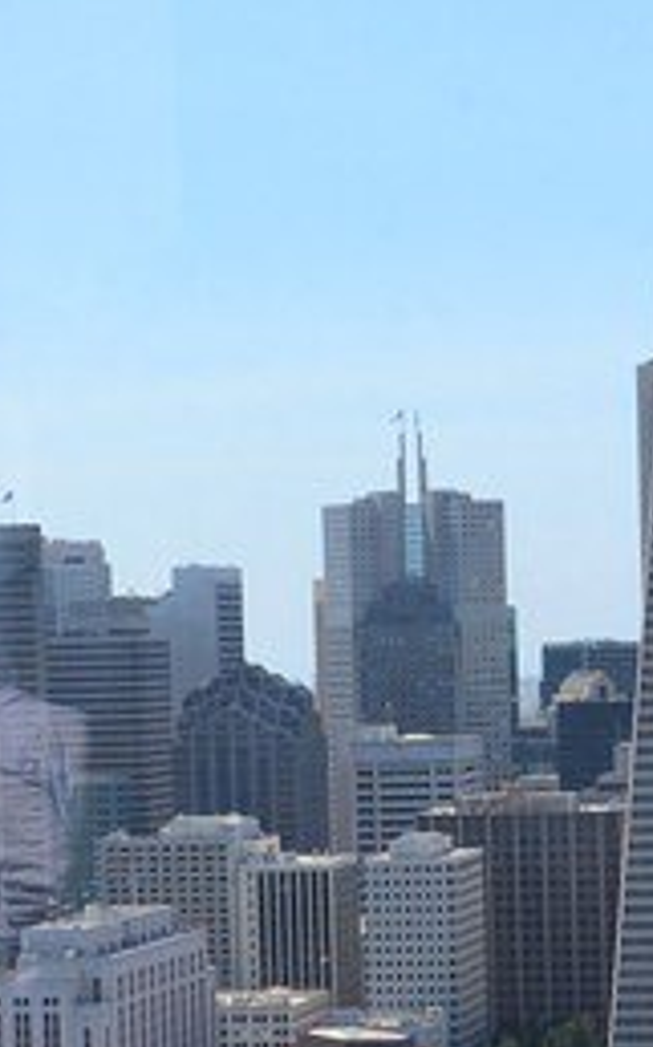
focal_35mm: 114
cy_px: 735
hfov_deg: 11.3
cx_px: 692
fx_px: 3250
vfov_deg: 18.2
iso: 400
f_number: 11
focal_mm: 30
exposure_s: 1/400
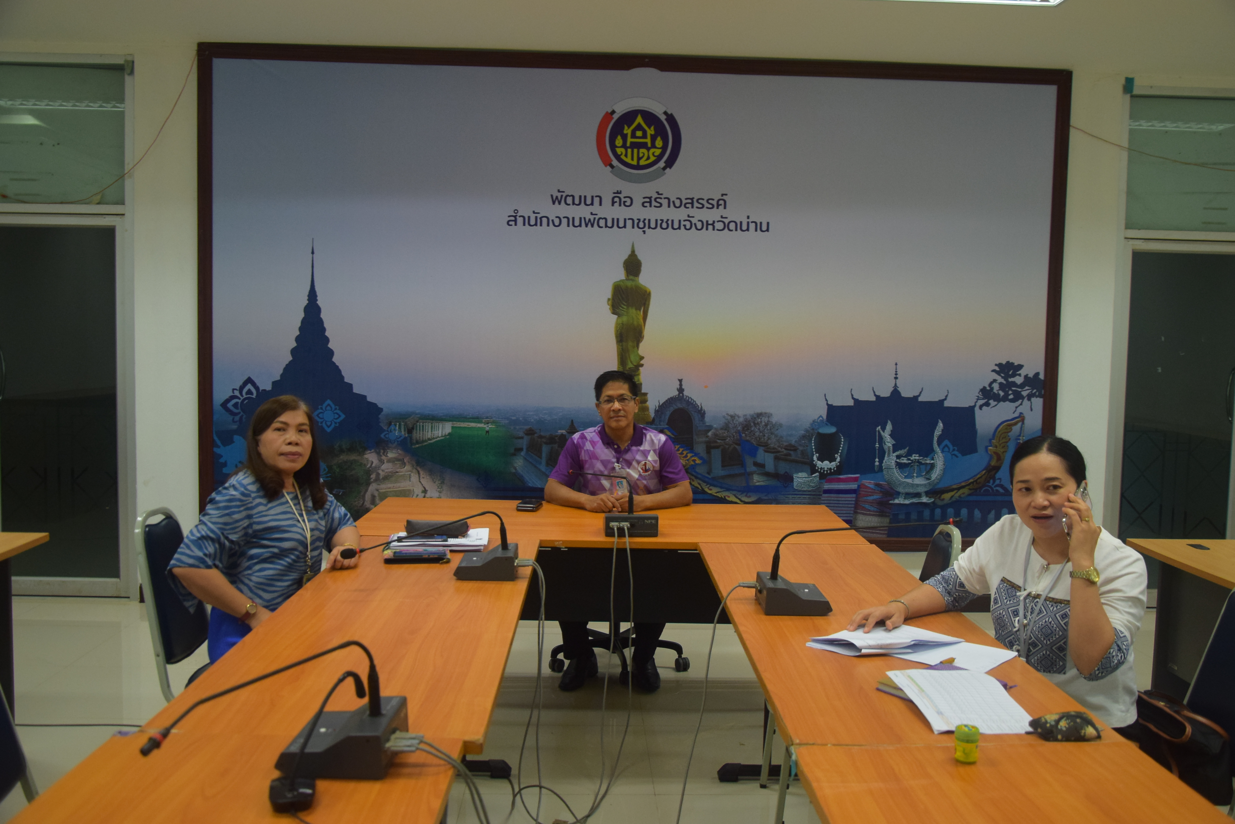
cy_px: 412
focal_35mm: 32
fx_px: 1081
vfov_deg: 41.7
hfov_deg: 59.5
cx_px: 618
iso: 1250
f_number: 3.8
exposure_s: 1/200
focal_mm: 21
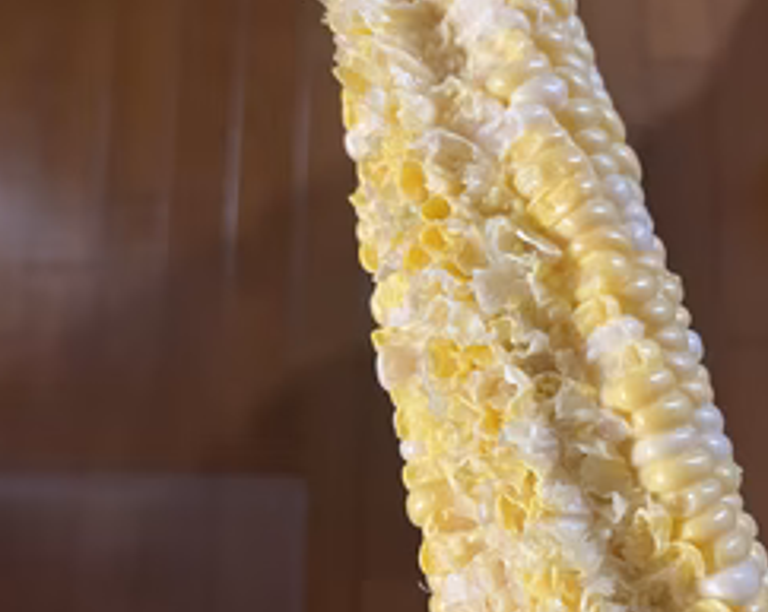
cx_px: 441
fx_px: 953
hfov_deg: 43.7
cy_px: 403
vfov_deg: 35.3
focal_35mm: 42
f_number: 1.6
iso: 400
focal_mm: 5.1
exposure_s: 1/50
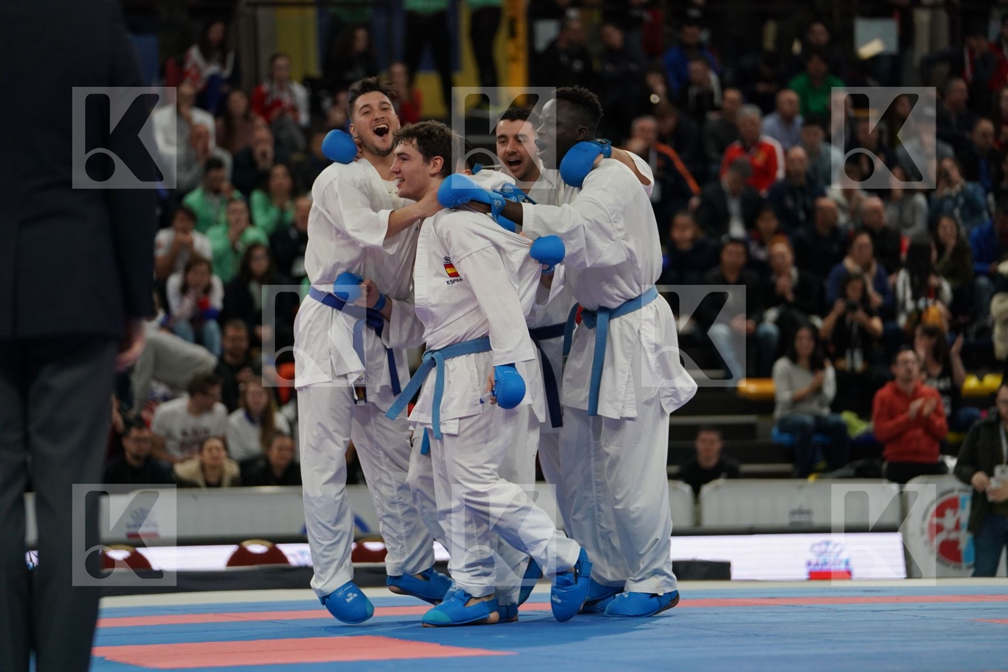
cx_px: 504
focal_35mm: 150
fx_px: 4200
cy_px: 336
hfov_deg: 13.7
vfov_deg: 9.1
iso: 1600
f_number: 2.8
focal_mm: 150
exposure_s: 1/1000
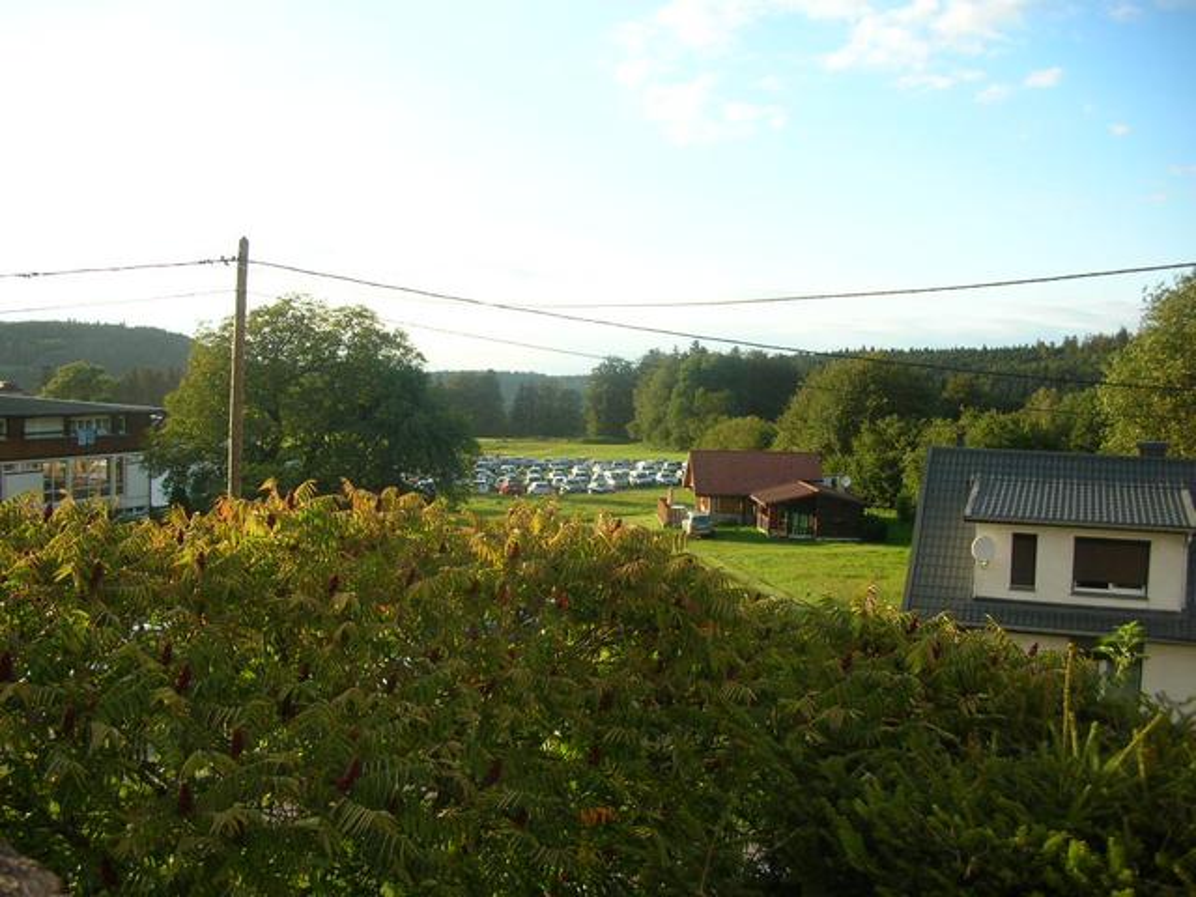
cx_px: 598
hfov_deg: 52.6
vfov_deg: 40.7
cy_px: 448
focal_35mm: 35
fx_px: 1209
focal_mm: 5.8
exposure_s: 1/280
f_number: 2.8
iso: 50
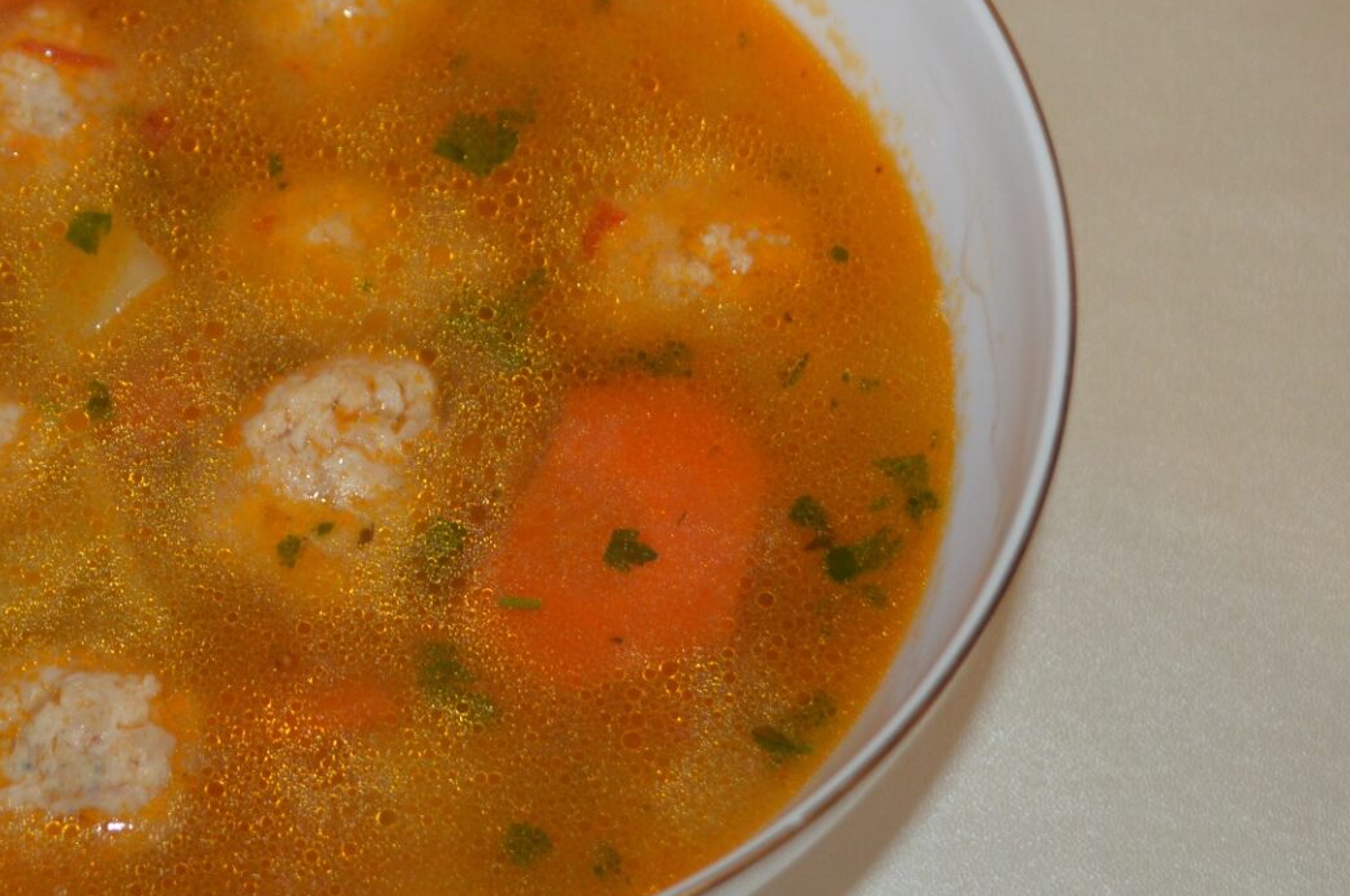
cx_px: 145
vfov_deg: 15.3
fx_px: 3333
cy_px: 419
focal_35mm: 89
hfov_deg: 22.4
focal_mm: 32
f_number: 4.8
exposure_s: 1/30
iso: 640
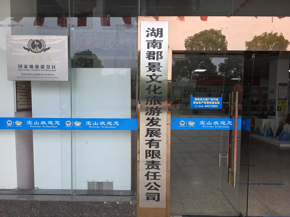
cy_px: 108
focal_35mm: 23
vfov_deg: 58.9
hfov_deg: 73.9
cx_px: 145
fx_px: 193
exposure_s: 1/180
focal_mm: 6.3
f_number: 1.7
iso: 50
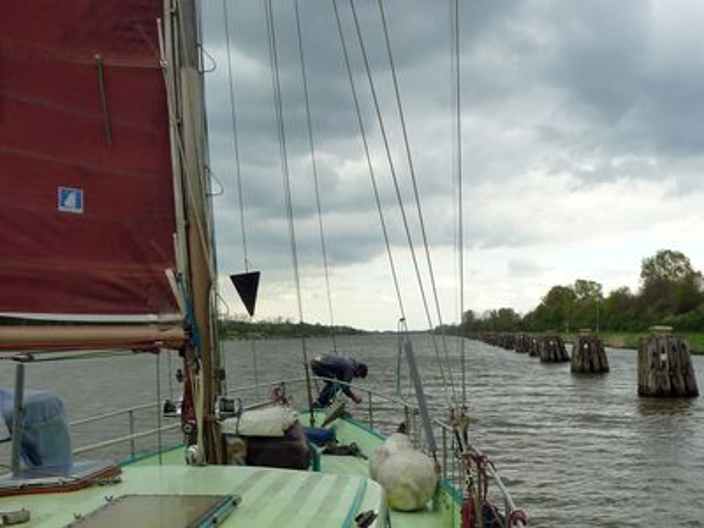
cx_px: 352
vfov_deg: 54.9
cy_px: 264
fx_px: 508
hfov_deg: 69.4
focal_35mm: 25
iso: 125
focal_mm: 4.1
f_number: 4
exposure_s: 1/160
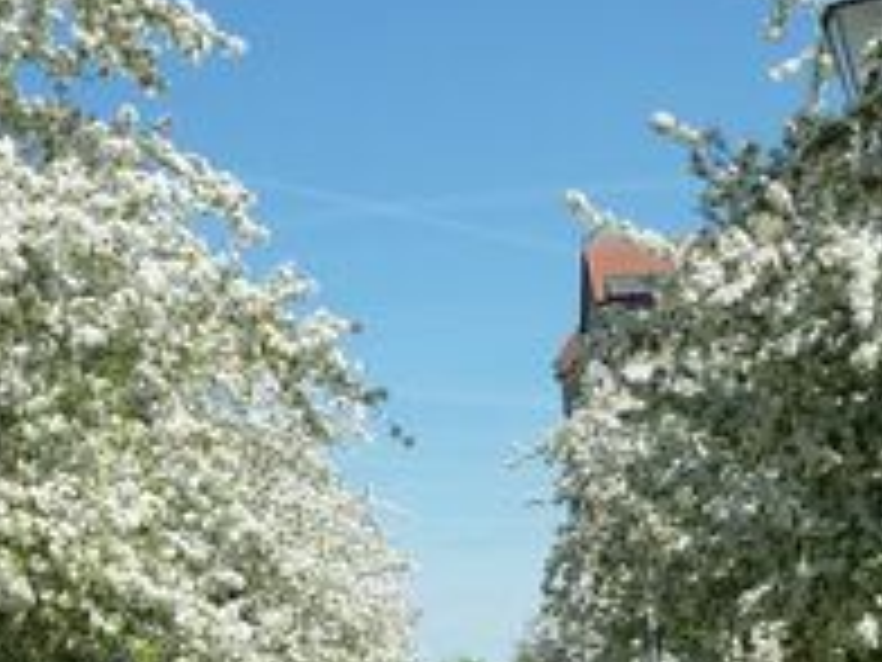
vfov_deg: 16.1
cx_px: 412
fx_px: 2293
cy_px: 676
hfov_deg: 21.8
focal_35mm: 90
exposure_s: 1/640
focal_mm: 5
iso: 80
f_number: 4.5
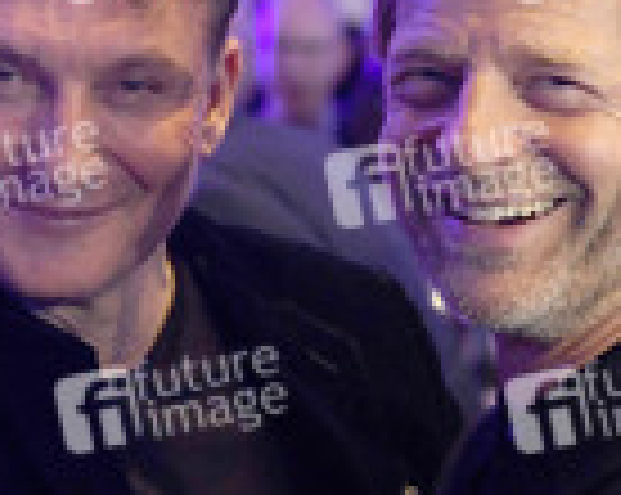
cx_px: 52
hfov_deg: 10.1
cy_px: 288
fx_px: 3487
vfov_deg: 8.1
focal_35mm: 190
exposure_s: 1/125
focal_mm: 62
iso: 1600
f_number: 4
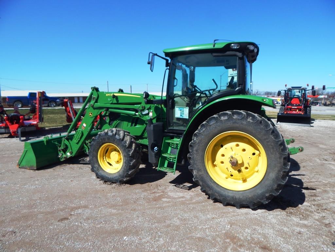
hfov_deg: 76.4
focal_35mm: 22
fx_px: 213
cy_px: 126
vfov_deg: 61.1
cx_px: 168
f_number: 6
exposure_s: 1/640
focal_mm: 4
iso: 125
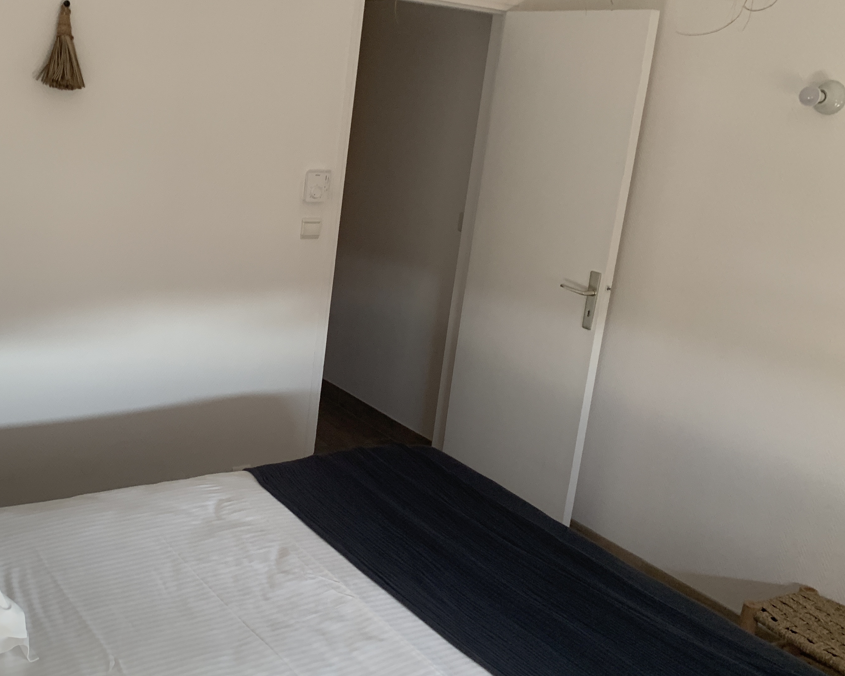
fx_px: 950
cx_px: 269
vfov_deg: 39.1
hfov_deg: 47.0
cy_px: 302
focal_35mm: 38
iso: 100
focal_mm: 4.25
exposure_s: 1/60
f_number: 1.8
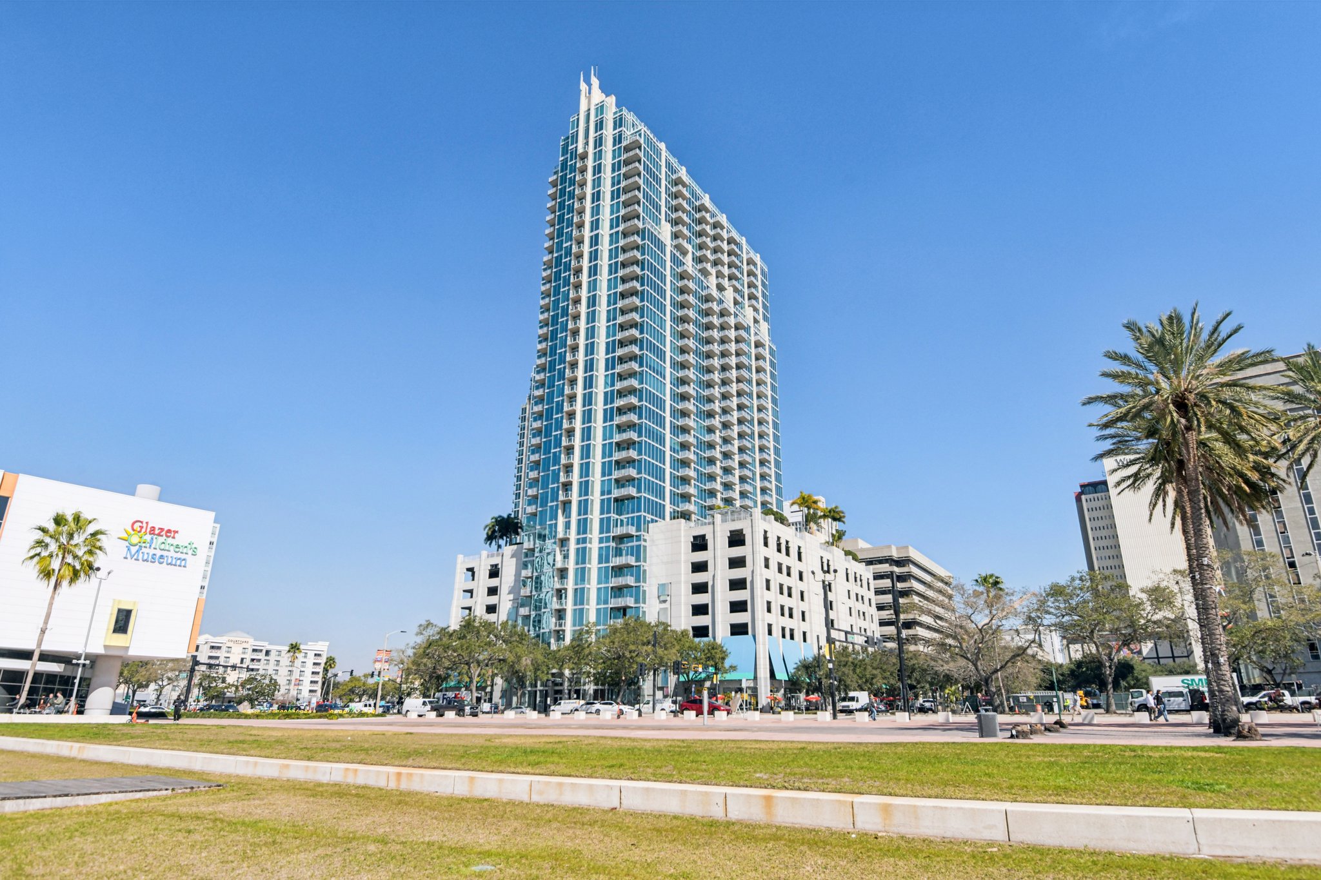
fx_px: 697
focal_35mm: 19
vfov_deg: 64.5
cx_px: 660
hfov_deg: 86.9
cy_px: 440
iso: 400
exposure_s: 1/2500
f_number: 8
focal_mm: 19
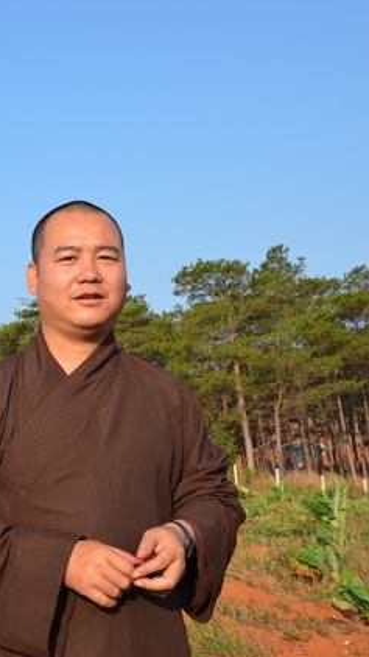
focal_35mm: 58
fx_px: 1010
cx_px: -45
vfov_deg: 36.0
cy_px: 332
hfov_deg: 19.7
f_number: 11
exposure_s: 1/500
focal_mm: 24
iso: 400
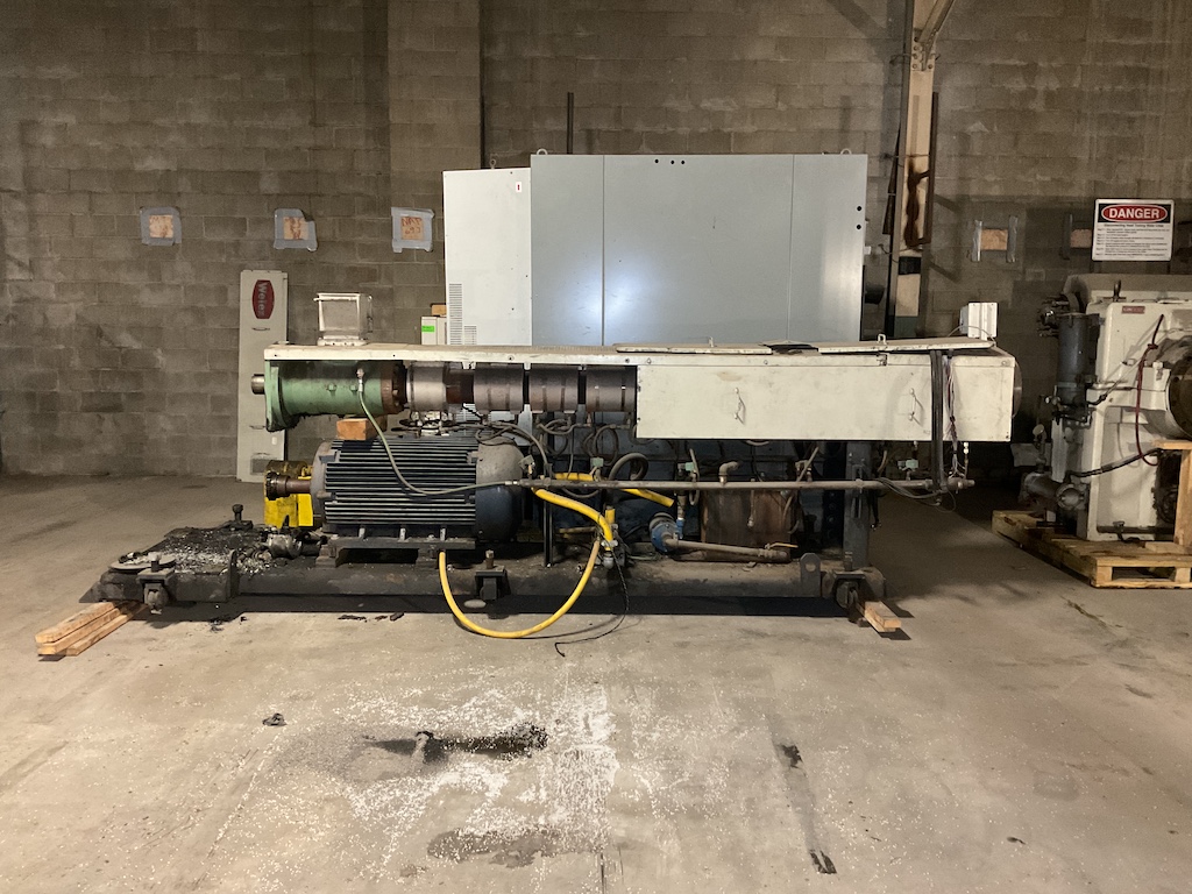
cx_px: 596
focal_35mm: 29
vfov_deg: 48.2
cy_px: 447
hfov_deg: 61.7
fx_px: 999
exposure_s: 1/30
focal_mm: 3
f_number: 1.8
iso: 400
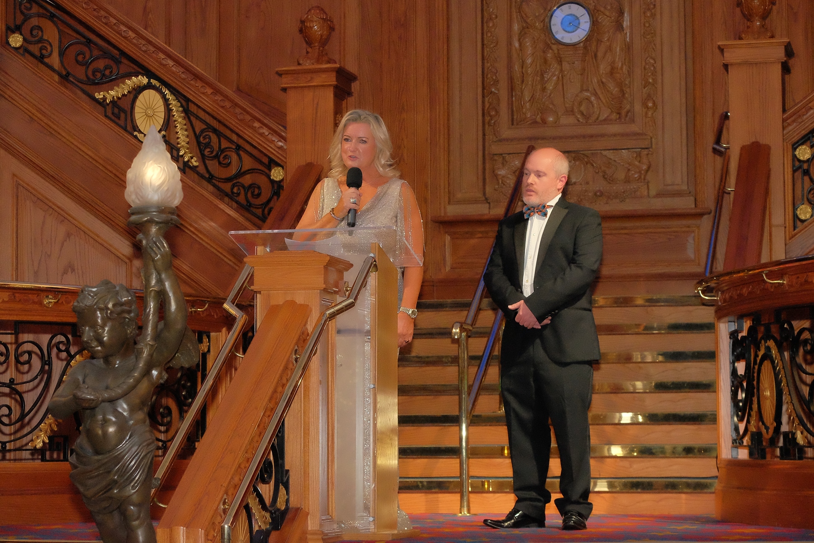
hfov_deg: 24.5
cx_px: 407
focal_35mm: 83
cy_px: 272
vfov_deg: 16.5
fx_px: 1877
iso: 6400
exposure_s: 1/180
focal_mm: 55
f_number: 5.6
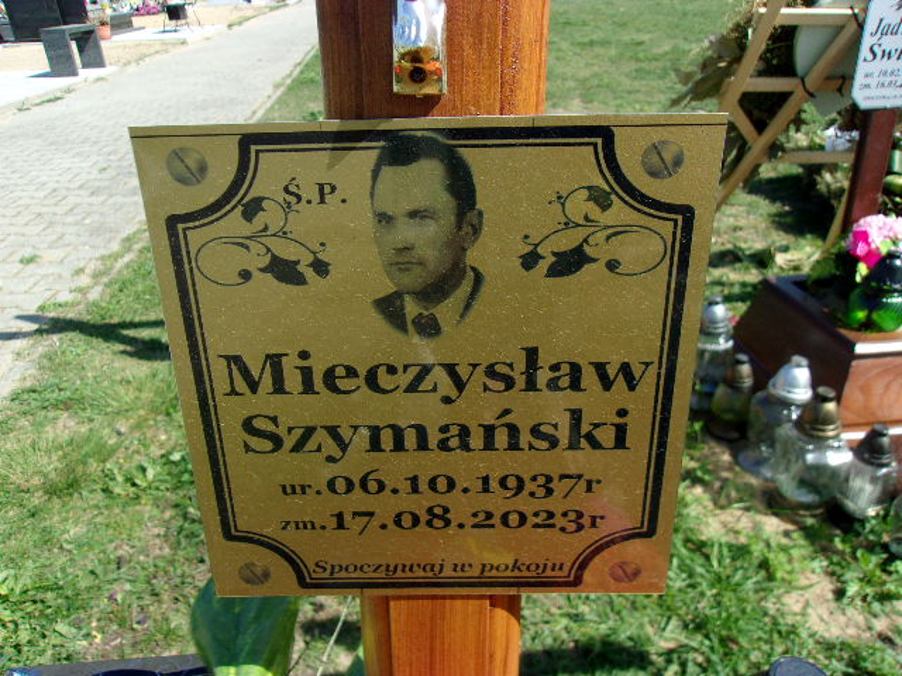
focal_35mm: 27
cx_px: 451
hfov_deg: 65.3
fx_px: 704
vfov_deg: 51.4
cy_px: 338
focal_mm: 4.9
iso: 80
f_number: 10.4
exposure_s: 1/58
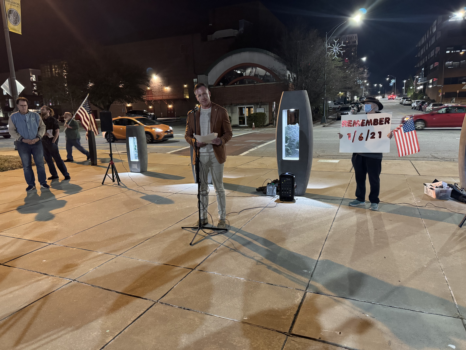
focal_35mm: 24
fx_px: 323
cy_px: 175
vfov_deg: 56.8
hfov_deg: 71.6
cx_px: 233
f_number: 1.78
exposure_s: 1/40
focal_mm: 6.76
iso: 1000
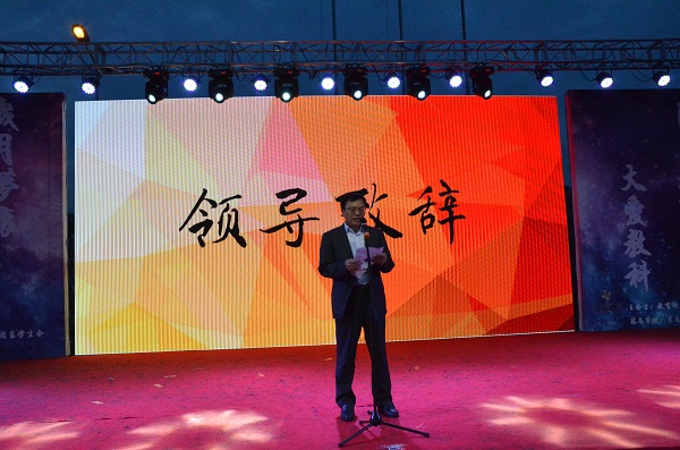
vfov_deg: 43.4
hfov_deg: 62.0
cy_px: 225
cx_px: 340
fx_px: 565
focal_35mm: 30
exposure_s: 1/800
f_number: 14
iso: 6400
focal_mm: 20
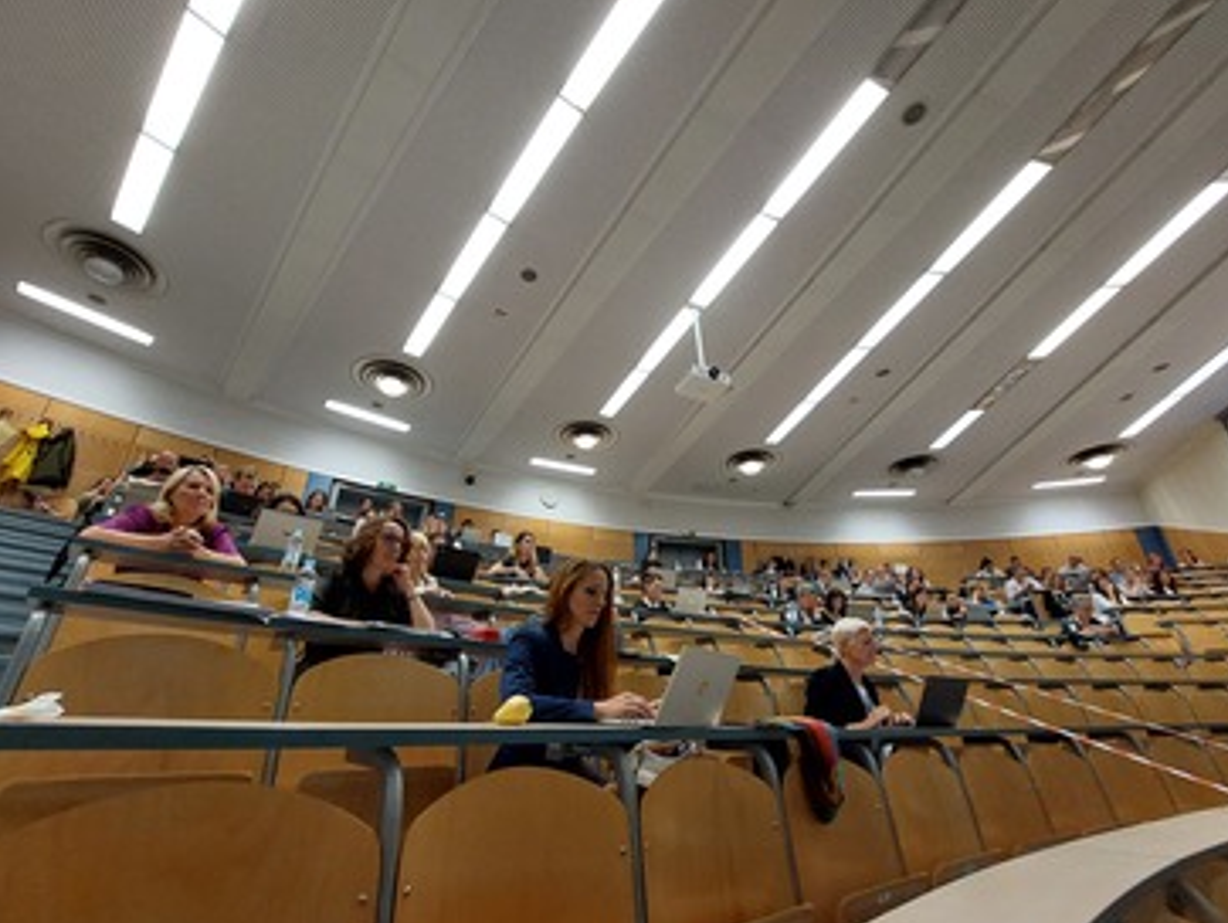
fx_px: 497
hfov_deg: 102.0
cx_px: 604
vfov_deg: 85.7
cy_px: 473
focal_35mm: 14
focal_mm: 1.74
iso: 250
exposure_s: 1/50
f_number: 2.2
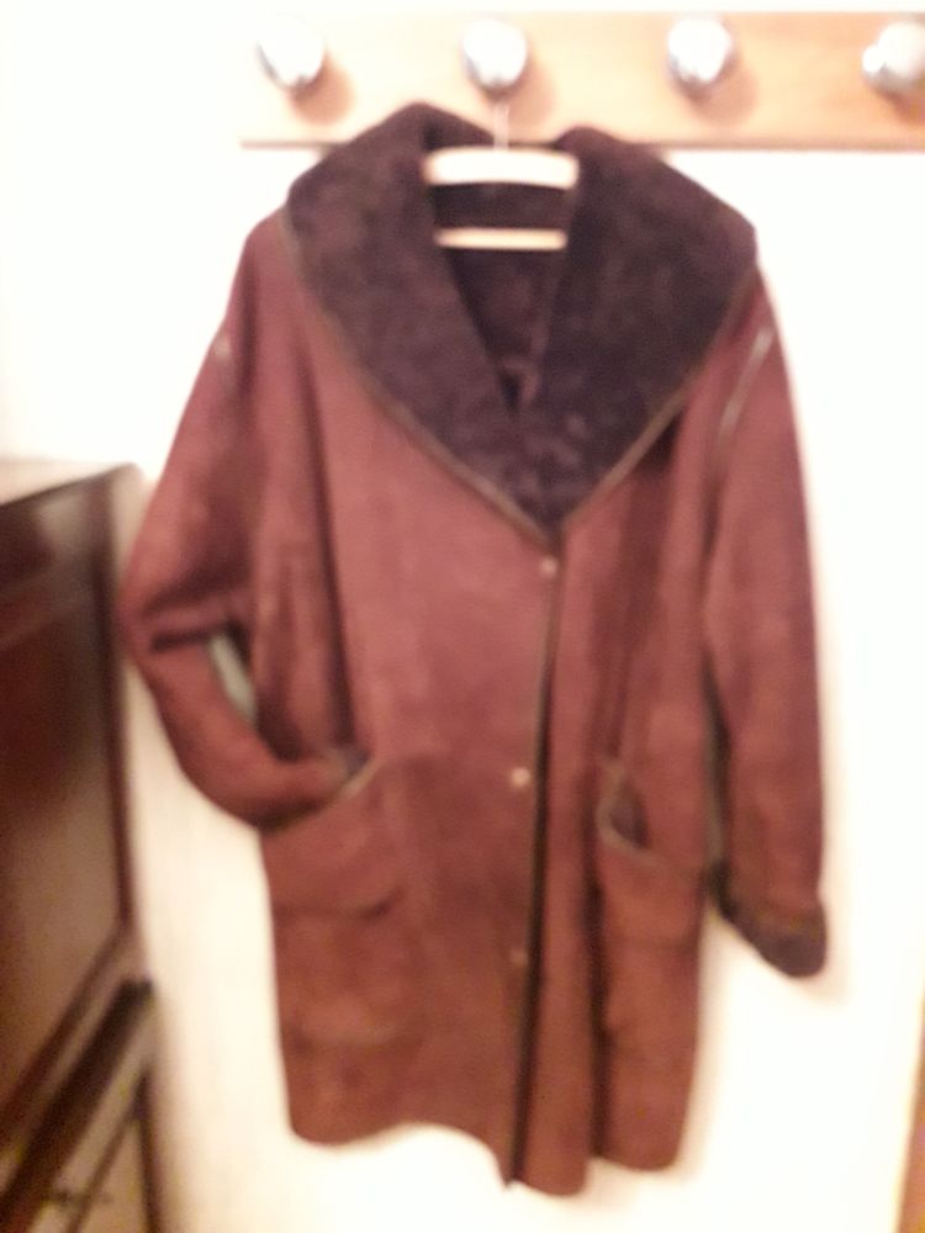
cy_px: 616
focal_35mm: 27
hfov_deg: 51.4
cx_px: 462
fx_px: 962
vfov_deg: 65.3
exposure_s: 1/20
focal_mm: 3.6
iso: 1250
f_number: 1.9
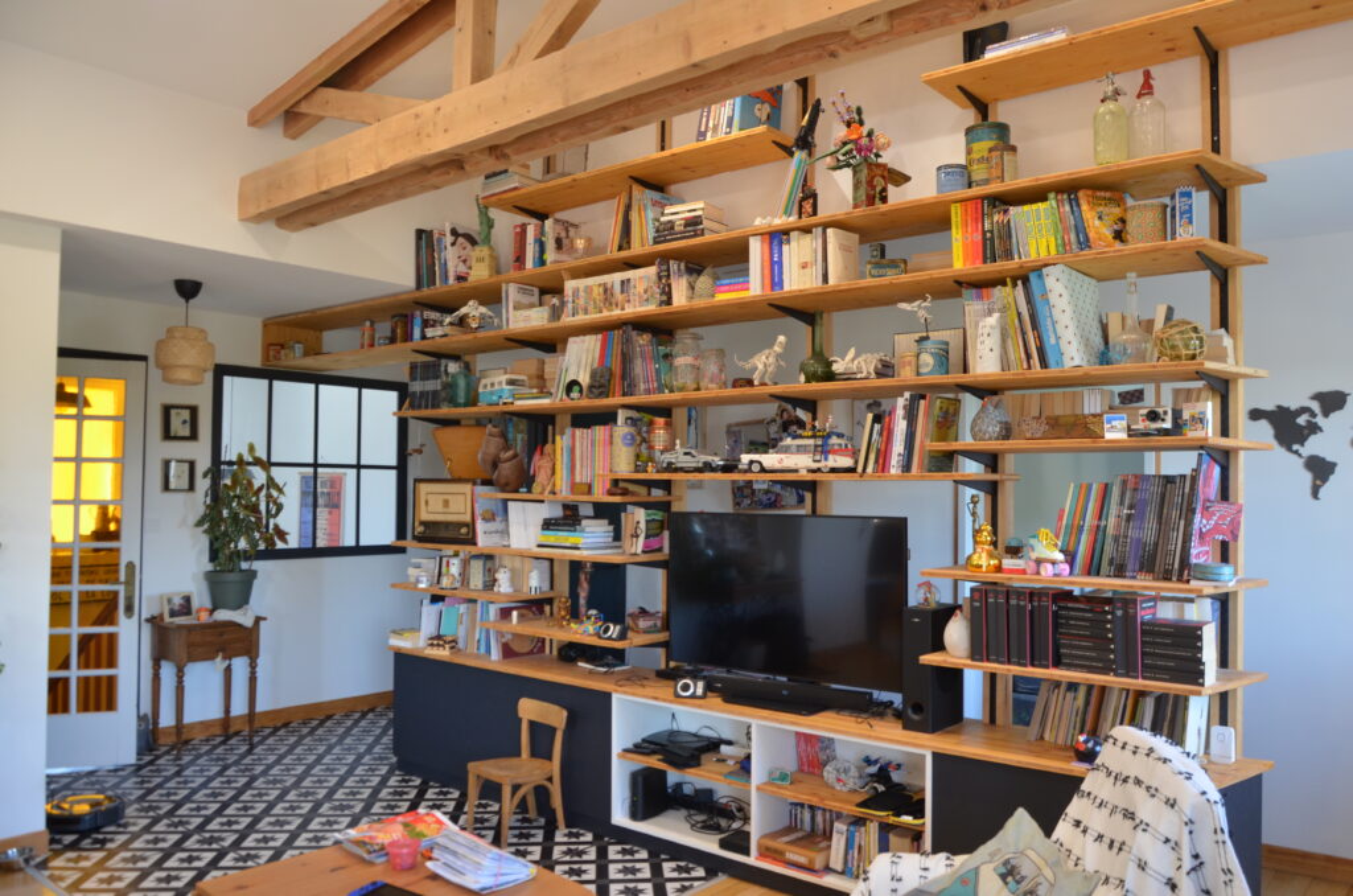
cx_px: 676
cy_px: 448
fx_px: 1013
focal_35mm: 27
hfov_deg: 67.5
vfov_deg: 47.7
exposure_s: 1/40
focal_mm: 18
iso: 500
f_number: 3.5
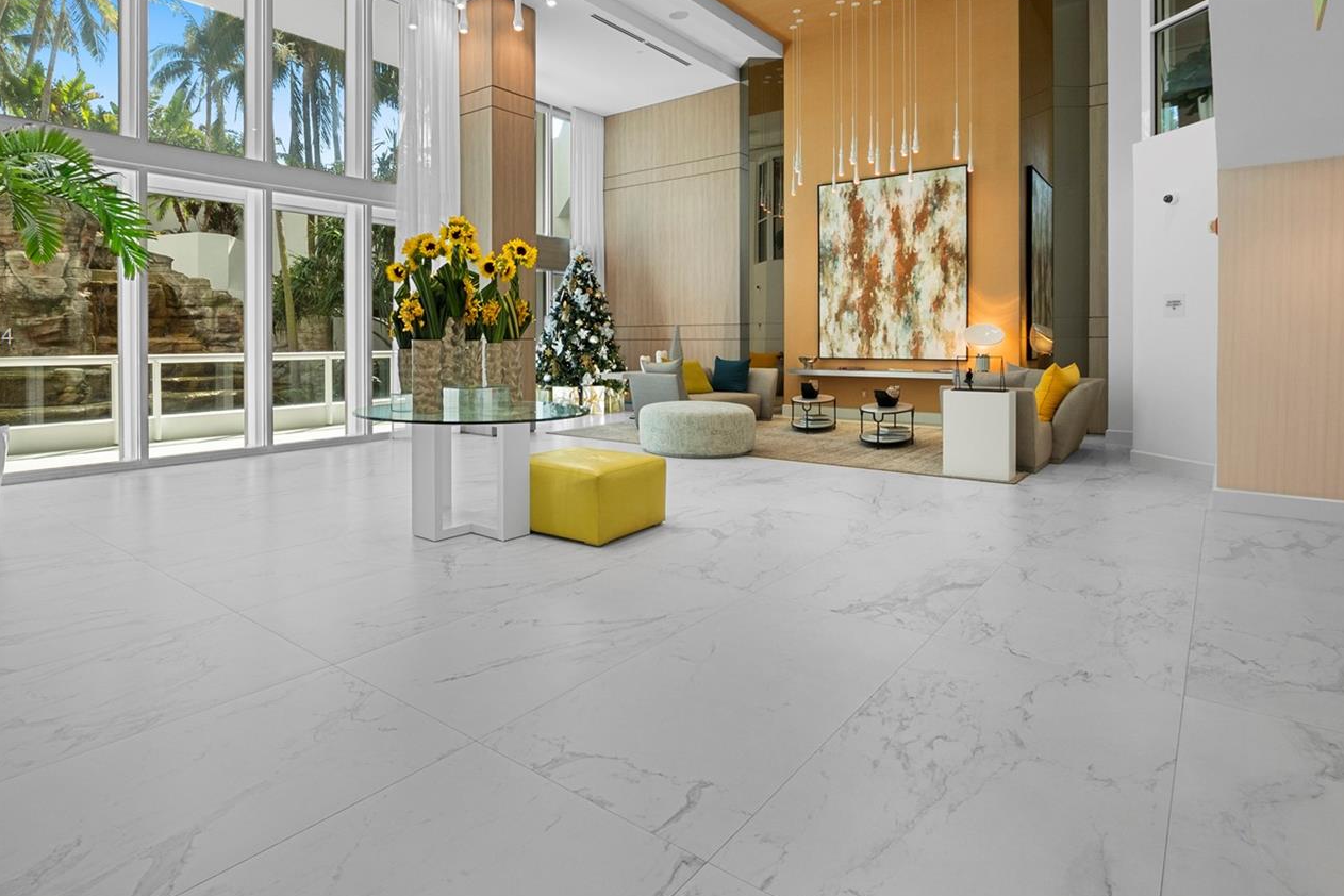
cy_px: 338
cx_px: 525
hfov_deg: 85.6
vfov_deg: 63.7
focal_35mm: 19
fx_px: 709
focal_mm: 10
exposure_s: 1/15
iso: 250
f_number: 8
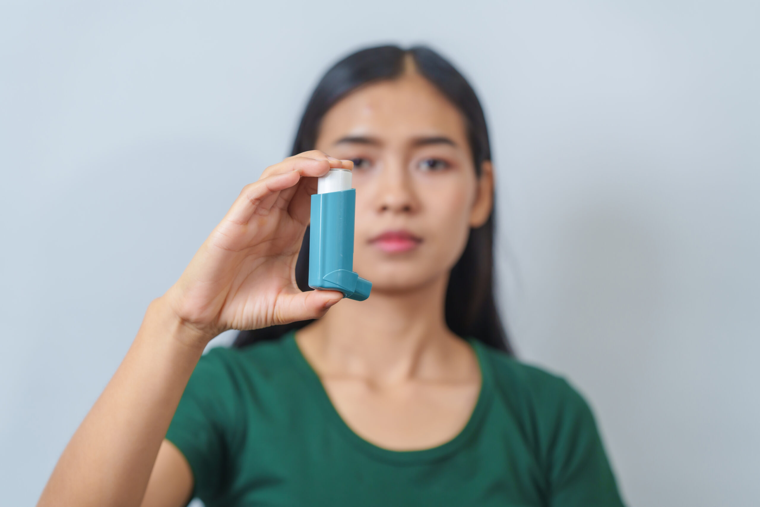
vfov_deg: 16.1
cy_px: 254
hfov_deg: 23.9
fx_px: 1794
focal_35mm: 85
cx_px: 380
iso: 320
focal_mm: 85
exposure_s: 1/160
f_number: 2.8
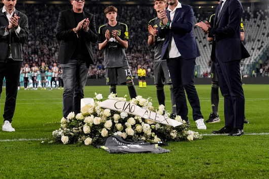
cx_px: 101
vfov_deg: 15.3
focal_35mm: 89
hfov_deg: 22.8
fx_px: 665
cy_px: 44
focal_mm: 46
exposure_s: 1/1250
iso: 2000
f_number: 3.5
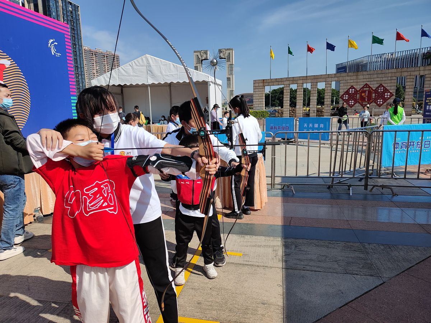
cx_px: 216
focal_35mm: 24
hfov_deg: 71.6
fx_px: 299
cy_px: 162
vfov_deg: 56.8
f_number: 1.85
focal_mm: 6.78
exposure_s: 1/2981
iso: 50
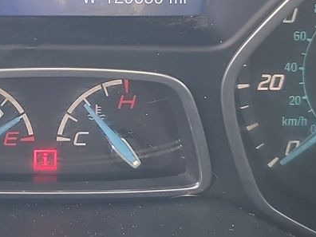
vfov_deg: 15.0
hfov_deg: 19.6
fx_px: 885
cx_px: -7
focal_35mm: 97
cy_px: -7
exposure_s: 1/59
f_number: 1.8
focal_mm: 6.7
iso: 269
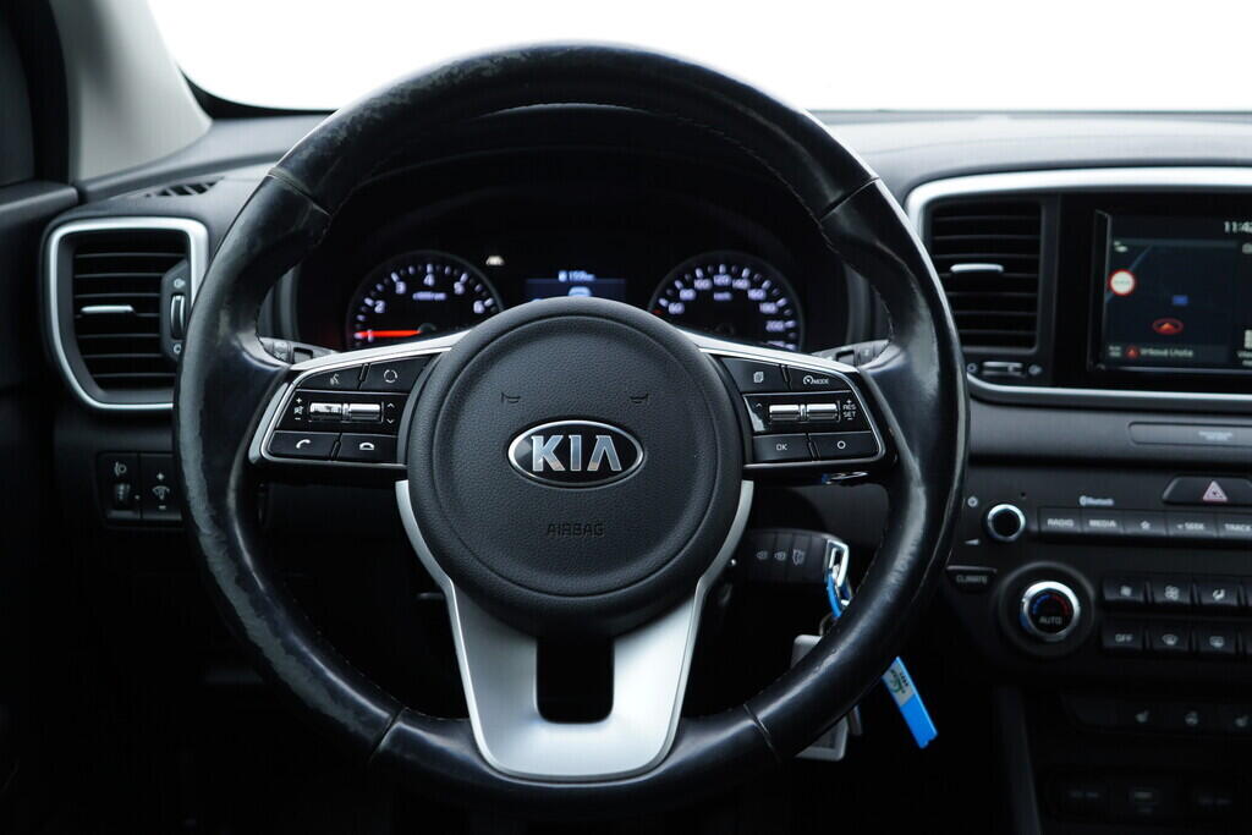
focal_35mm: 36
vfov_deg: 36.9
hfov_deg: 53.1
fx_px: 1252
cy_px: 418
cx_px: 626
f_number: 2.8
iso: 200
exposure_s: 1/40
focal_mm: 24
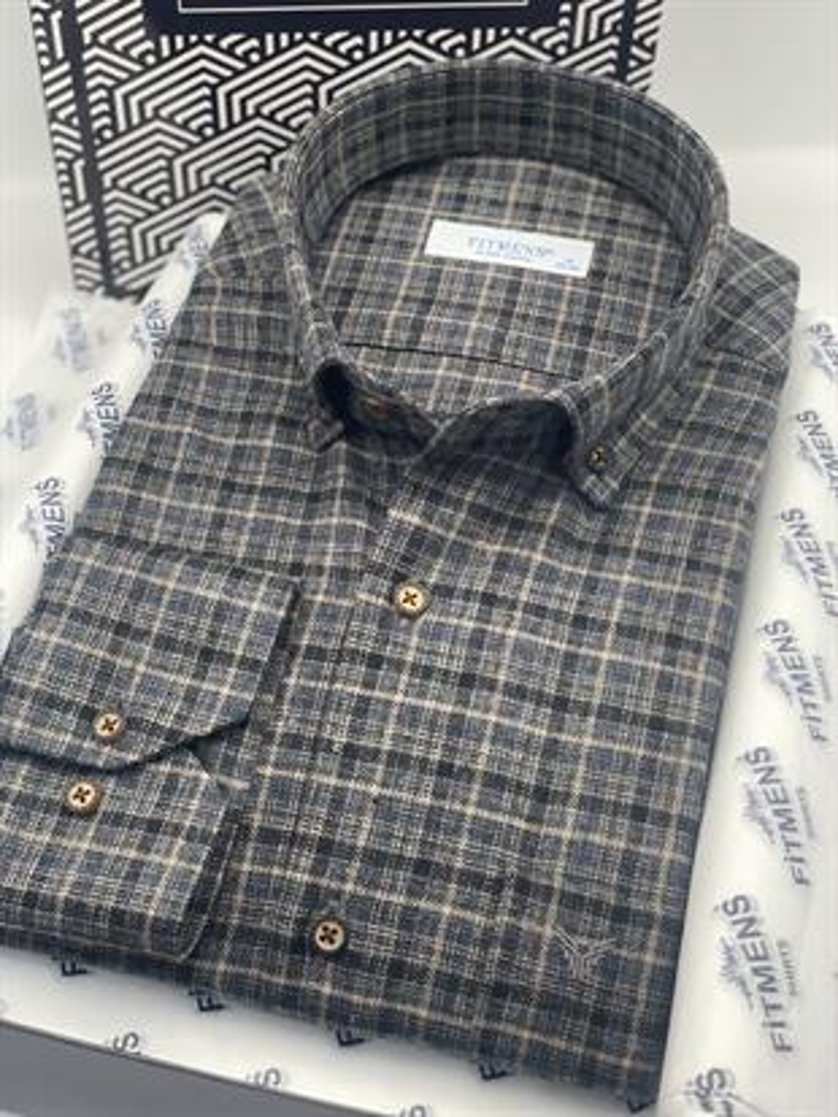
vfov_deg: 36.8
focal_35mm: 52
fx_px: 1678
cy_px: 558
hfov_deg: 28.0
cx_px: 419
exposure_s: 1/100
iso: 50
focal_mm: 6
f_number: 2
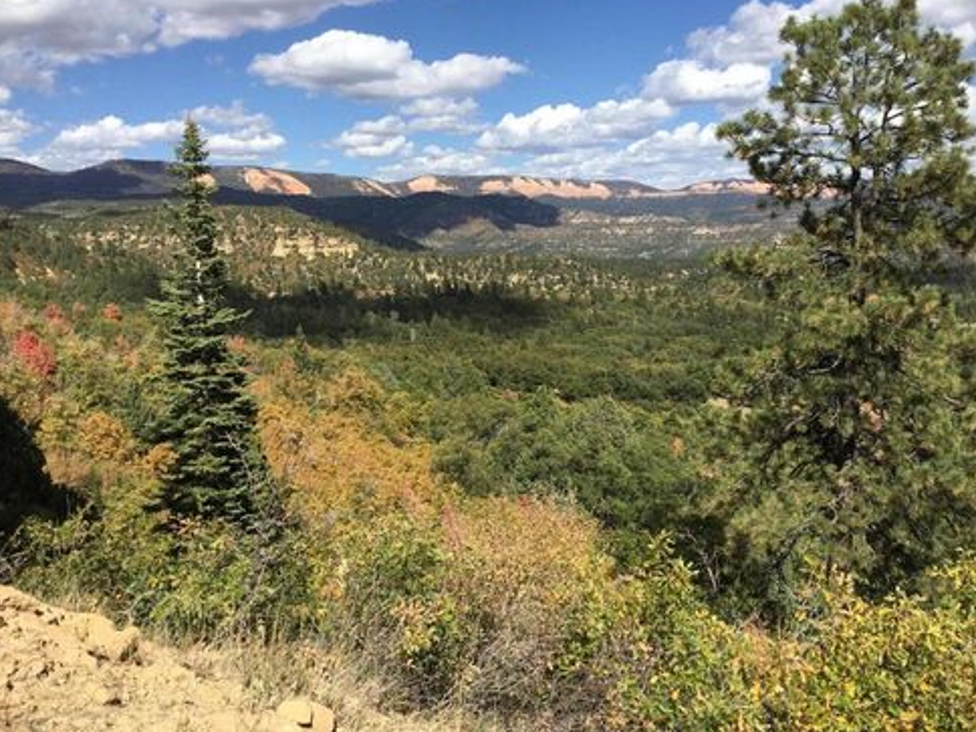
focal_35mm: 32
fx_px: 902
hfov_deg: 56.8
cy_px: 358
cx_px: 490
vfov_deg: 44.2
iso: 25
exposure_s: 1/1852
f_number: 2.4
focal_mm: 3.3
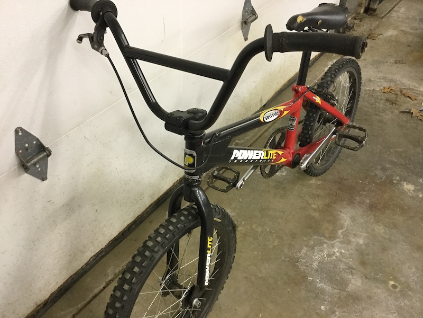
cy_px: 159
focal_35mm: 31
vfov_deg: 45.4
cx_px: 212
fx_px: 379
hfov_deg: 58.4
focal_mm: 3.3
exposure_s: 1/30
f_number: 2.4
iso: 125
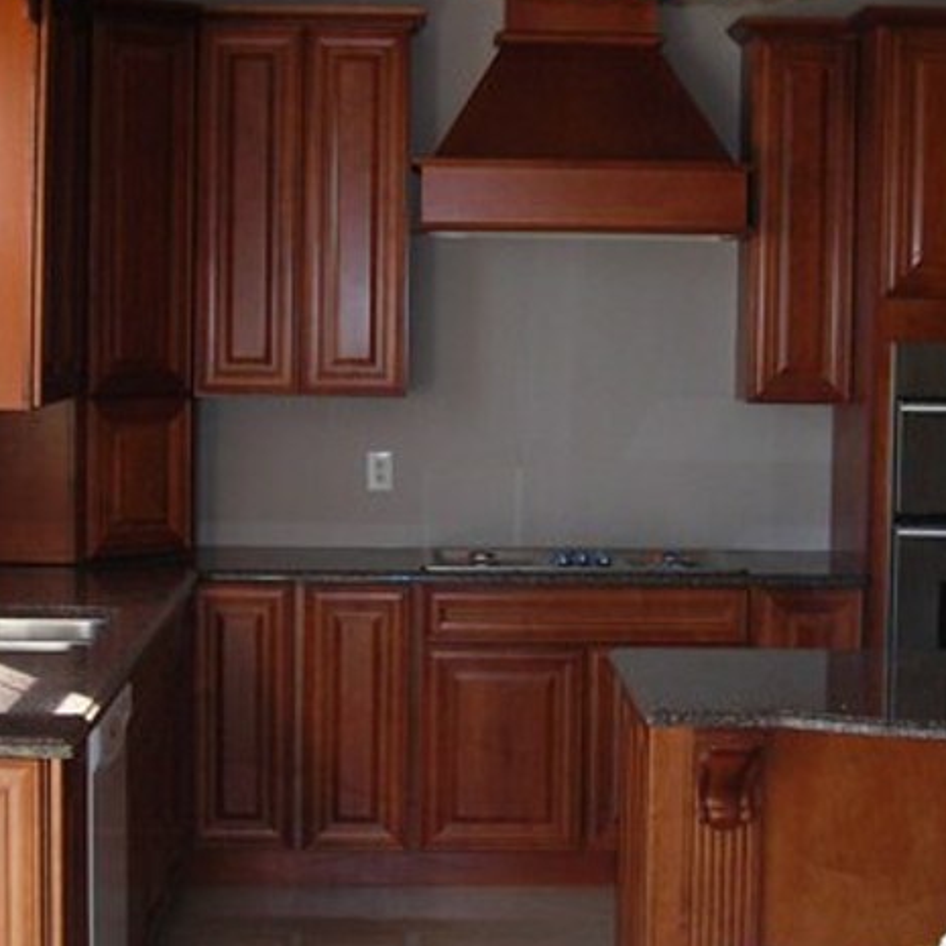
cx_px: 533
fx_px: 2288
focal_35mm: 74
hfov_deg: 23.3
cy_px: 460
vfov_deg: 23.4
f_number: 3.2
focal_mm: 6.3
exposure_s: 1/60.1
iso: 86
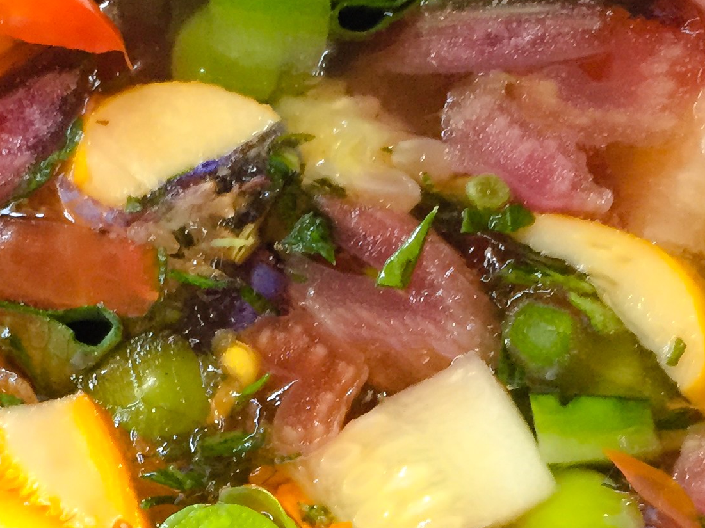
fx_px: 1751
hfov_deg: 22.7
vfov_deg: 16.7
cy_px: 551
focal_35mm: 86
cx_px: 264
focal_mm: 4.15
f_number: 2.2
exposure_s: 1/24
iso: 250
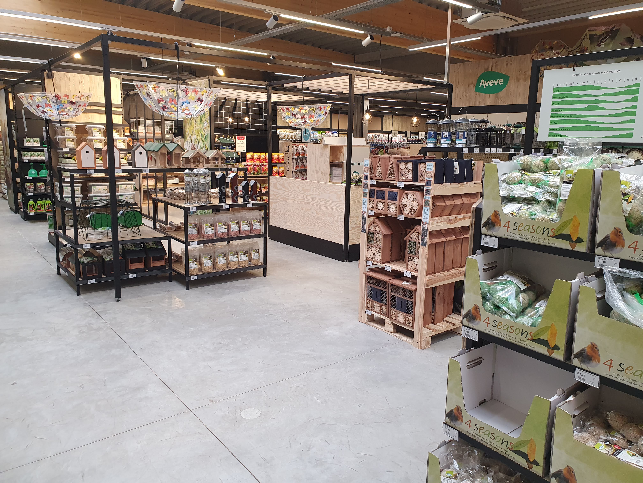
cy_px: 242
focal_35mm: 26
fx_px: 483
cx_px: 322
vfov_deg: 53.1
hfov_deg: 67.3
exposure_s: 1/100
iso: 125
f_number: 2.4
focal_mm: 4.32
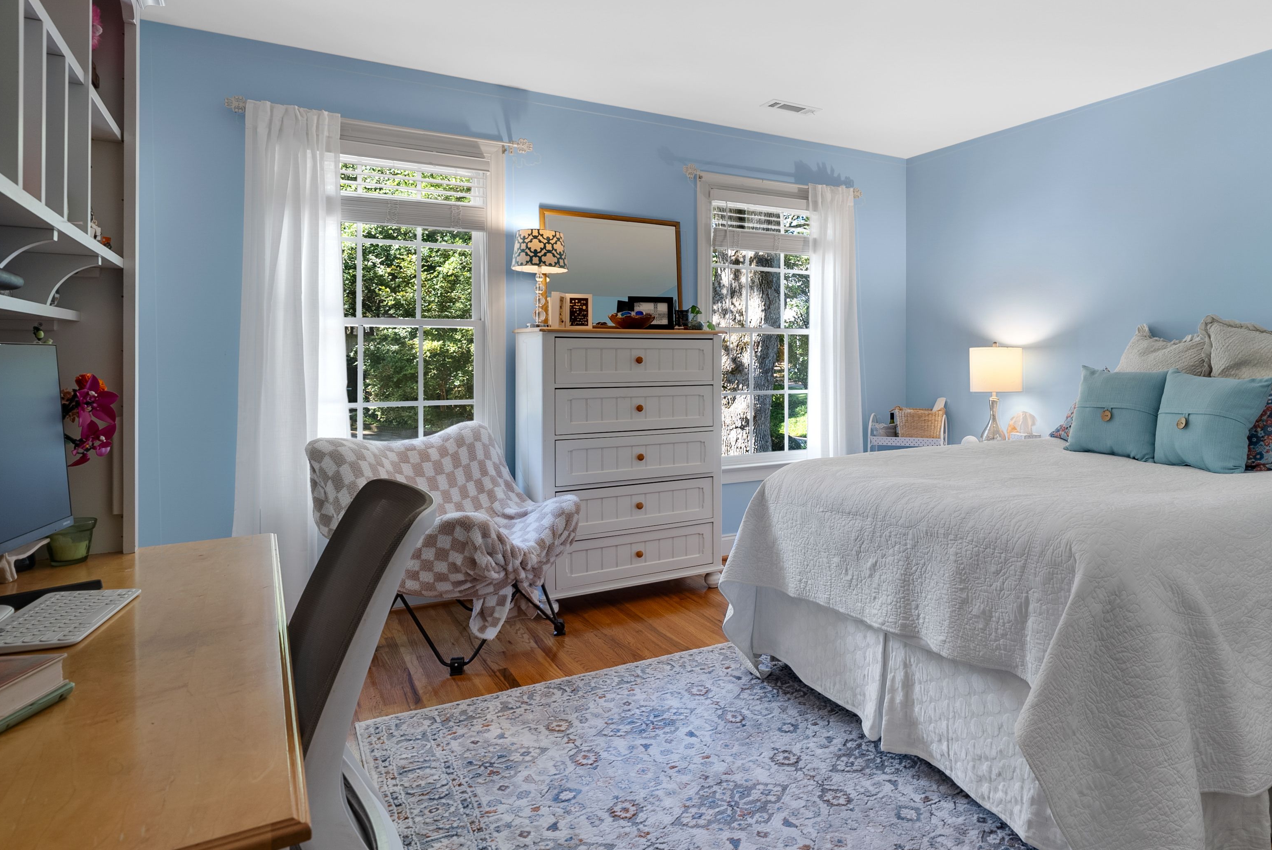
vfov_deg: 57.1
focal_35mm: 22
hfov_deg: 76.7
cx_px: 818
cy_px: 372
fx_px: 778
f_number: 8
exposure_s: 1/3
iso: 200
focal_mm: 16
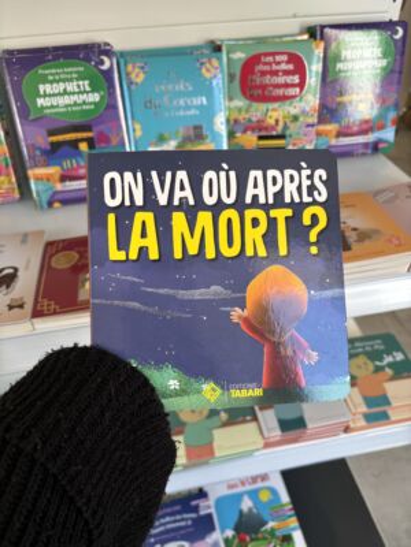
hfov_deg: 53.1
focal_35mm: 26
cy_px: 274
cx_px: 206
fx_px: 412
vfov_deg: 67.3
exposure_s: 1/100
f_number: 1.6
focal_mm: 5.96
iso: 50
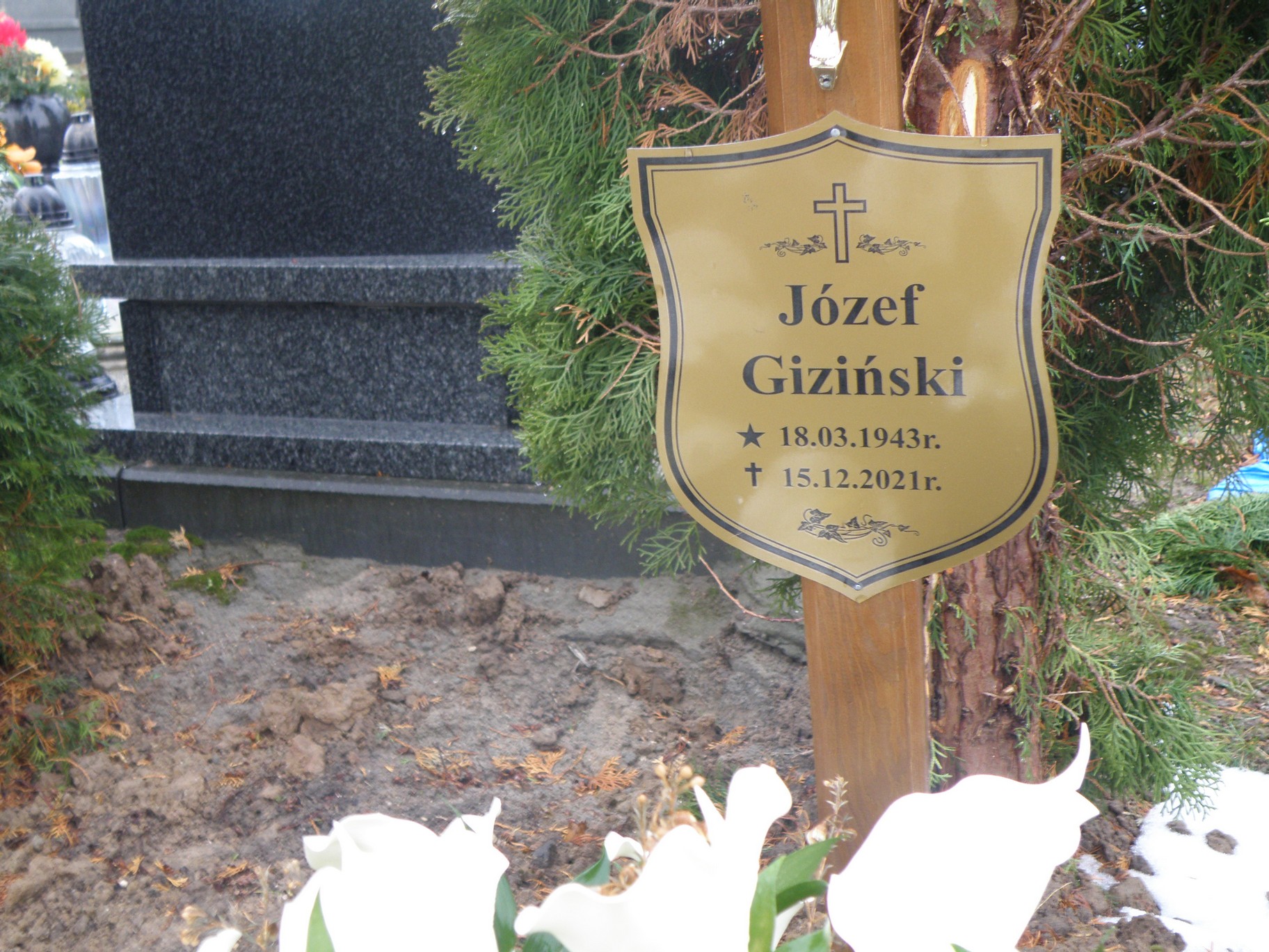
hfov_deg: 38.2
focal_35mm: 50
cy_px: 476
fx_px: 1833
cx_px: 634
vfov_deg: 29.1
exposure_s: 1/25
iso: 125
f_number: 3.4
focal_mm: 8.87
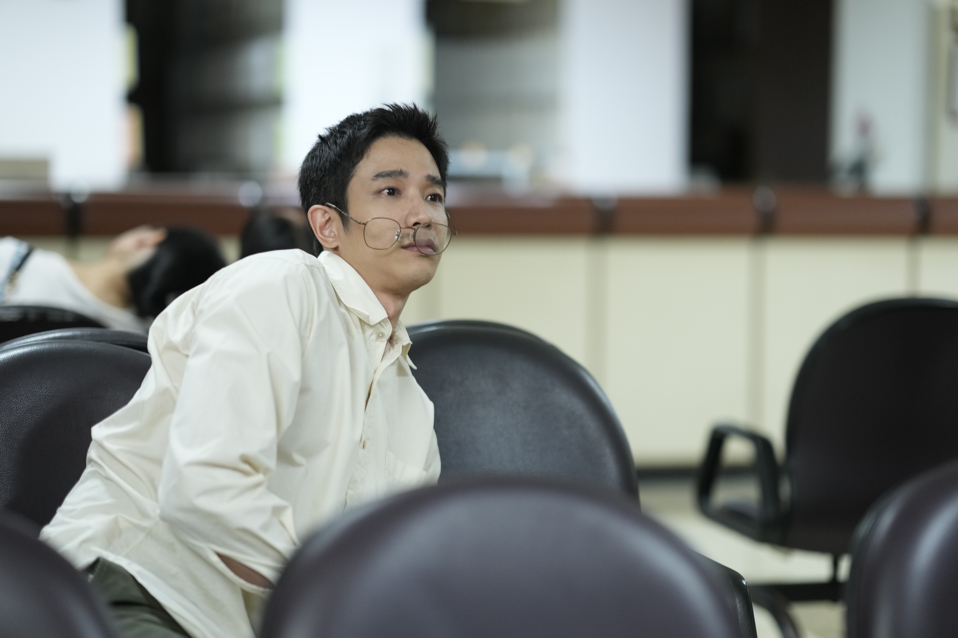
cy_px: 319
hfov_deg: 23.9
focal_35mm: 85
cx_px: 479
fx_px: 2262
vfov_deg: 16.1
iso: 1600
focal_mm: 85
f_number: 1.4
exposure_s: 1/200
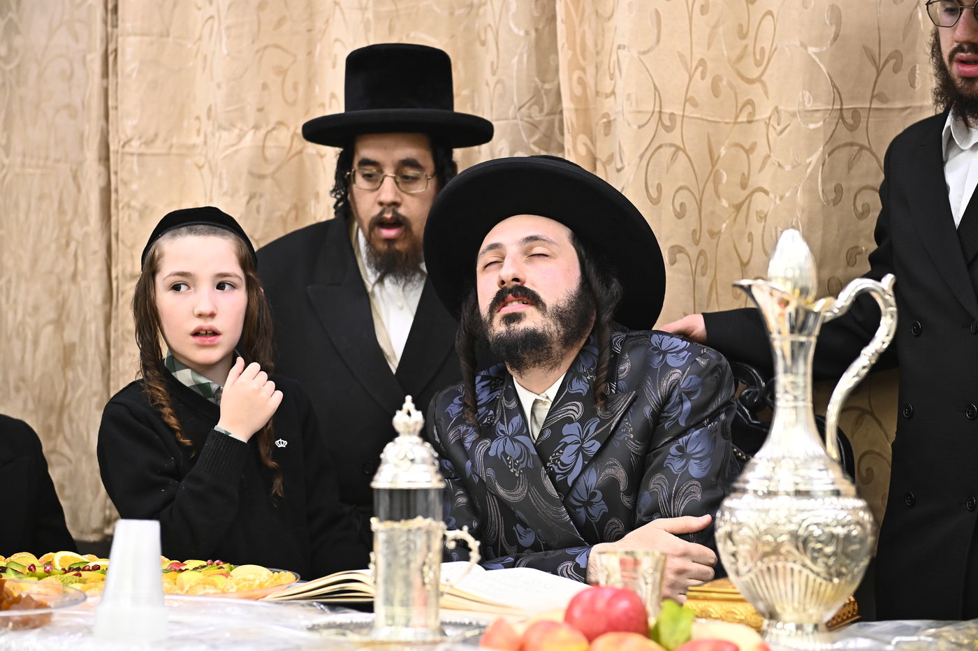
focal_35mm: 70
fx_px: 1901
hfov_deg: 28.9
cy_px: 326
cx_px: 489
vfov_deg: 19.4
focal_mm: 70
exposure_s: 1/200
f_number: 4
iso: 2000
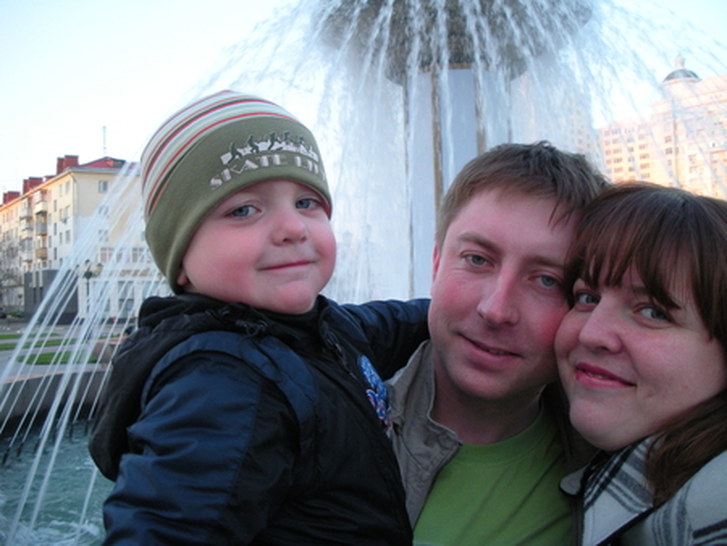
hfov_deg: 51.3
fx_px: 756
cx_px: 364
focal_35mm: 36
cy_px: 273
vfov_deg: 39.7
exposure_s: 1/68.7
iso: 185
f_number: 3.5
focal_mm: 6.3
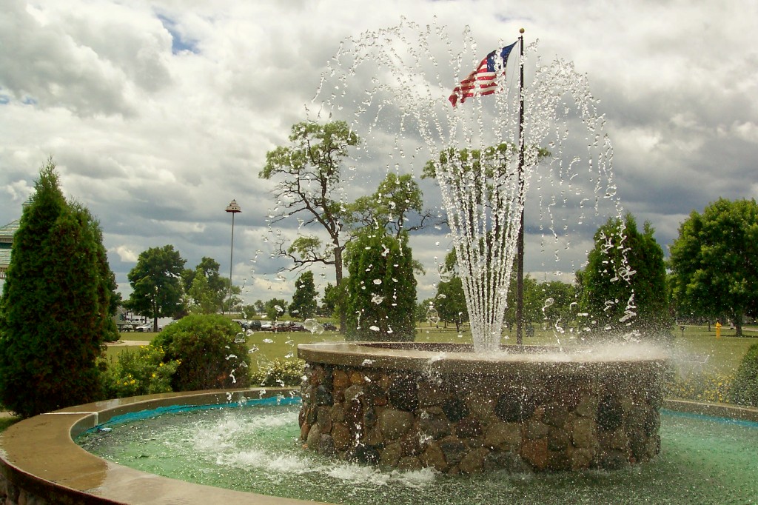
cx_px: 379
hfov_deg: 50.7
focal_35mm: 38
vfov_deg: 35.0
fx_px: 800
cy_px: 252
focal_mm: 8
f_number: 4.8
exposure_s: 1/1000
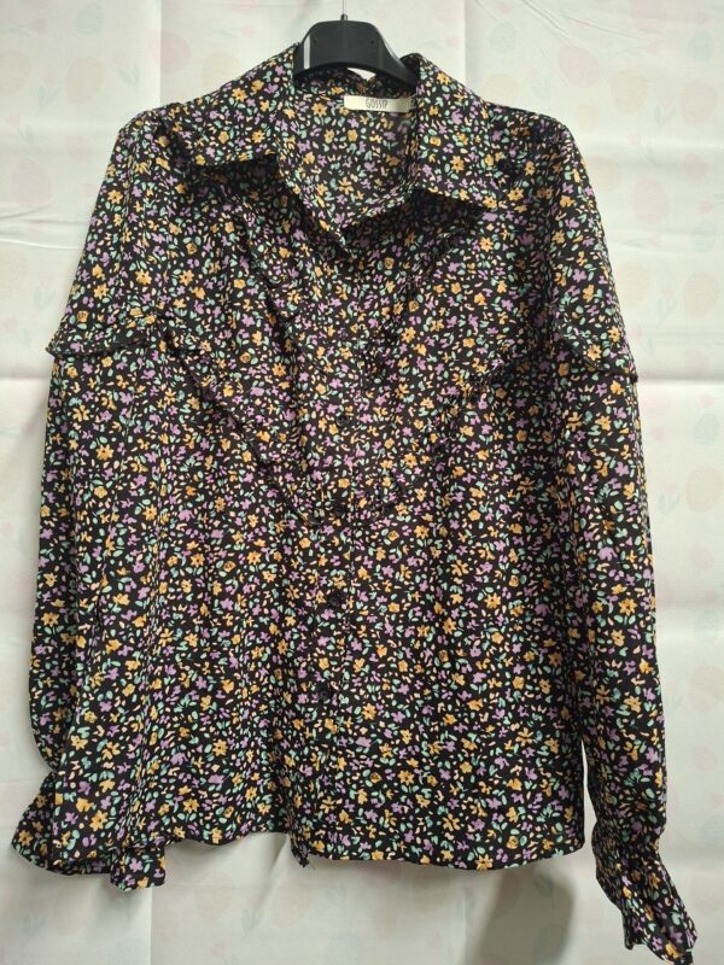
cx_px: 362
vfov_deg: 73.9
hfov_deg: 58.9
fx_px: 641
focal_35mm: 23
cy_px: 482
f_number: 1.8
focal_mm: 5.54
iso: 320
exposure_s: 1/50
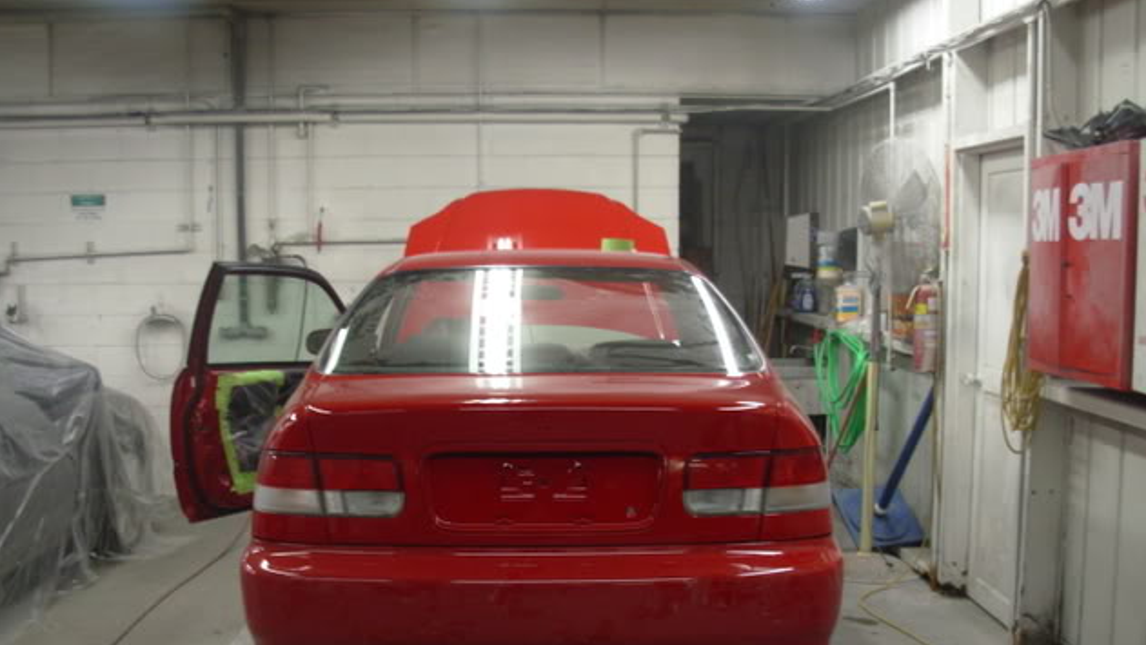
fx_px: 1276
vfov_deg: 28.3
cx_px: 567
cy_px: 402
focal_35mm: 42
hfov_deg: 48.4
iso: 146
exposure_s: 1/32
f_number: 2.9
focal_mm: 6.3
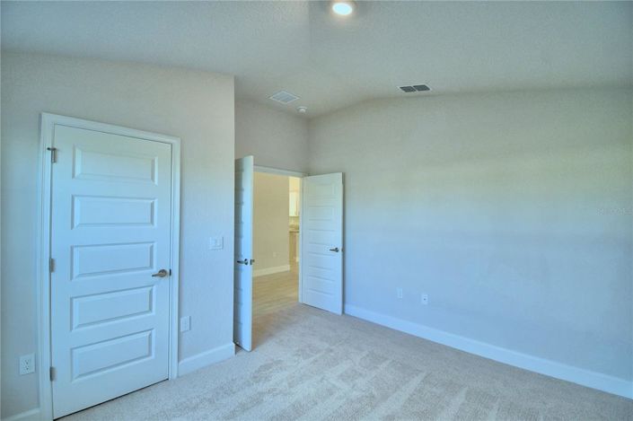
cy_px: 210
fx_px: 264
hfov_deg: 100.4
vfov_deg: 77.2
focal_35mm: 15
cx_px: 316
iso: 400
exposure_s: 1/125
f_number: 4.5
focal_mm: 10
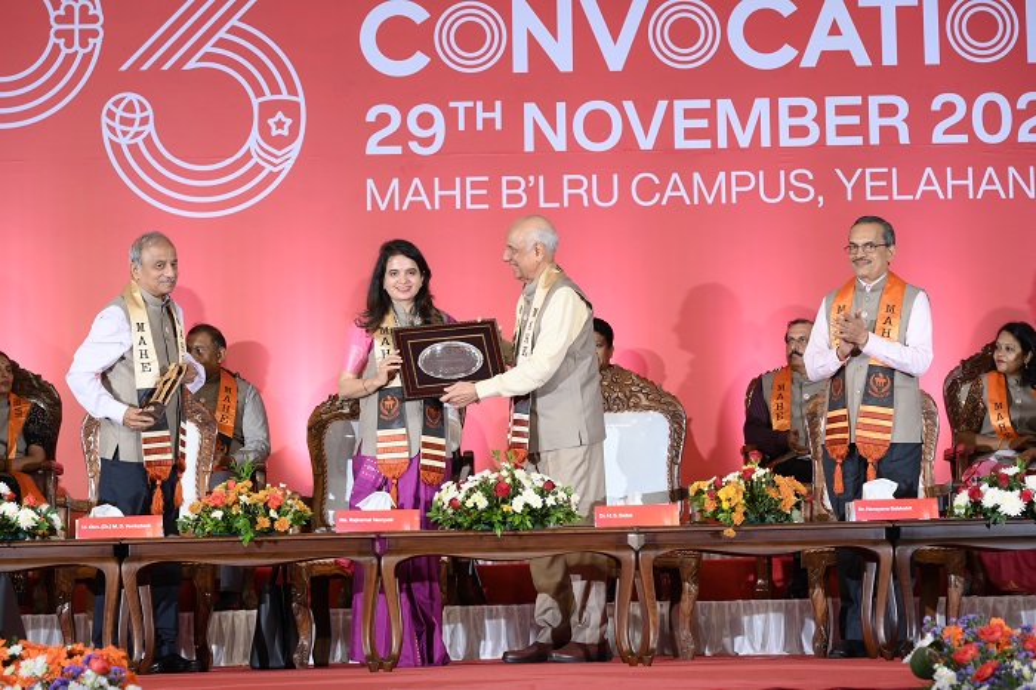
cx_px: 518
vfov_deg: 13.0
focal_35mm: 105
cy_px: 345
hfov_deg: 19.5
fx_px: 3020
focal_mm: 105
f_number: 7.1
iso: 800
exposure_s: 1/200
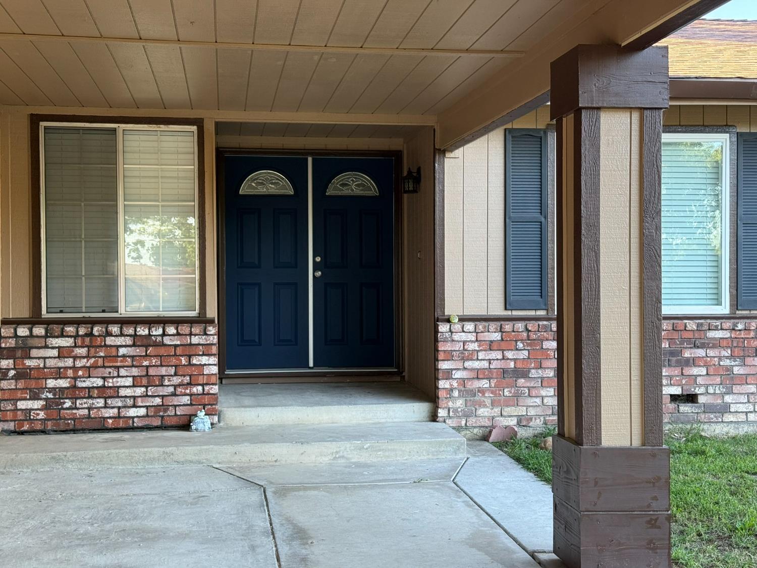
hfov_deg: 39.7
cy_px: 284
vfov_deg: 30.3
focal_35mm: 48
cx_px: 378
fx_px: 1050
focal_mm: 6.76
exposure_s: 1/111
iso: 100
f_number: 1.78
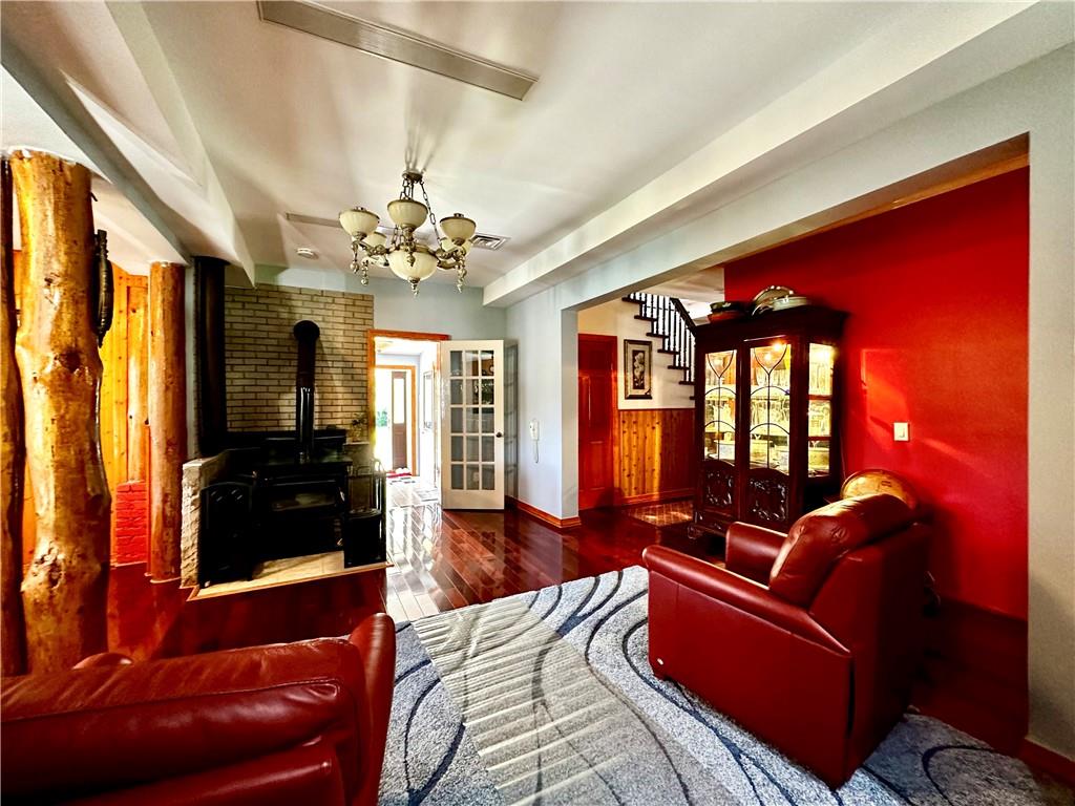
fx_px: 435
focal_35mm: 14
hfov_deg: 102.1
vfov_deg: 85.7
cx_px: 538
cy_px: 403
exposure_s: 1/60
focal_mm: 2.22
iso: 640
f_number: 2.2
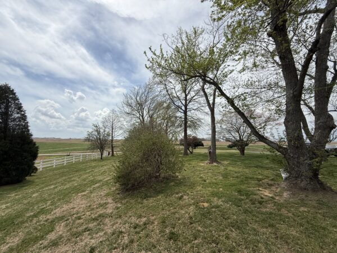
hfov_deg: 102.1
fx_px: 136
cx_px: 168
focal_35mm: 14
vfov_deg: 85.7
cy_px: 126
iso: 50
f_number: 2.2
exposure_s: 1/3891
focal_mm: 2.22
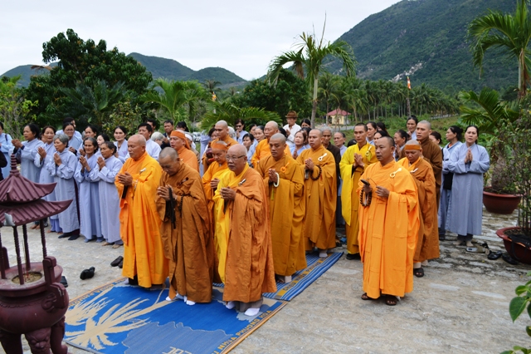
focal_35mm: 33
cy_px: 177
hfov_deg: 57.2
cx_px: 266
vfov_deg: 39.9
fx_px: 486
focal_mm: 22
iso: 100
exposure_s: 1/125
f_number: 5.6
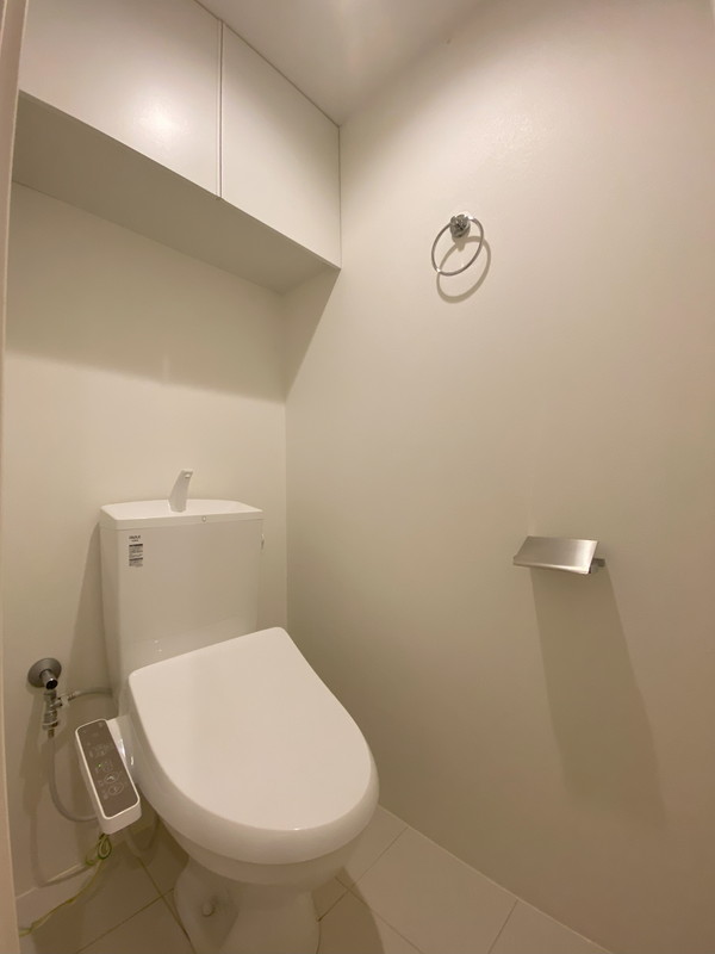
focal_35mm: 13
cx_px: 358
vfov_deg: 106.2
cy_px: 477
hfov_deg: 89.9
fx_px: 358
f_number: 2.4
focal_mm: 1.54
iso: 200
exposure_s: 1/100
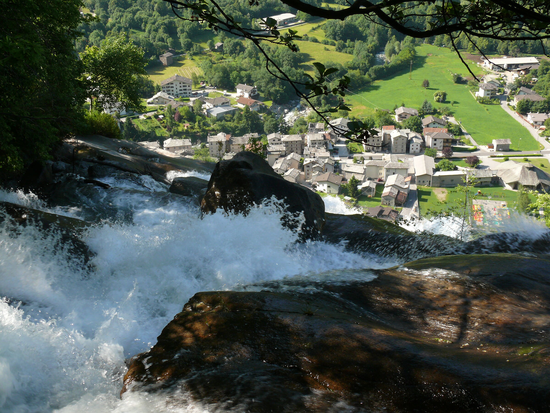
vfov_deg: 33.6
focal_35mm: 43
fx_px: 683
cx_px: 275
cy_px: 206
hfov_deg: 43.9
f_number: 6.3
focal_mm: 9.2
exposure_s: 1/125
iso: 100
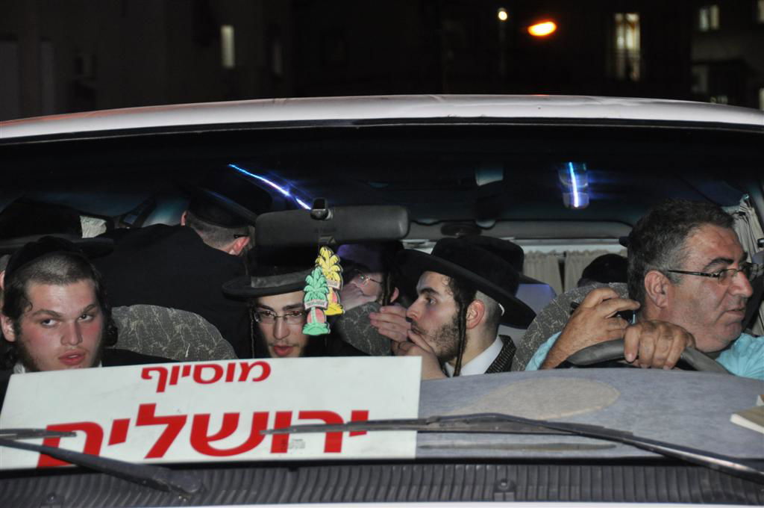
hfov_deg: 17.1
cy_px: 254
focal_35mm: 120
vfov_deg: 11.4
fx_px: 2543
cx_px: 382
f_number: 5
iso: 800
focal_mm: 80
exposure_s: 1/60
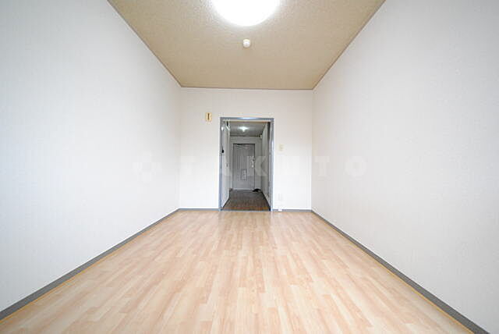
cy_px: 167
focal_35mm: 12
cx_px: 250
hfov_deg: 112.6
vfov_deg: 90.1
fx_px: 166
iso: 1600
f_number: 5
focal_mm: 8
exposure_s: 1/100
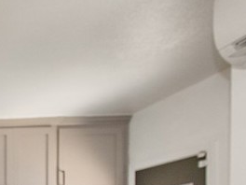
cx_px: -161
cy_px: 242
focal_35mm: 56
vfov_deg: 23.1
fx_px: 398
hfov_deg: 23.6
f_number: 5.6
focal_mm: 10
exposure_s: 1/100
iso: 320
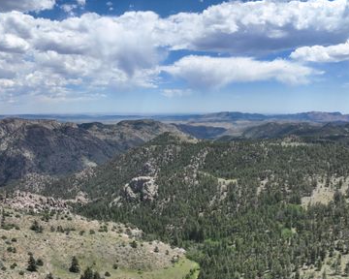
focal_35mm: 28
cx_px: 166
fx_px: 289
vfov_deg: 51.4
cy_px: 155
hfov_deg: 62.2
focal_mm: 12.29
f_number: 3.5
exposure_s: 1/2000
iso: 100
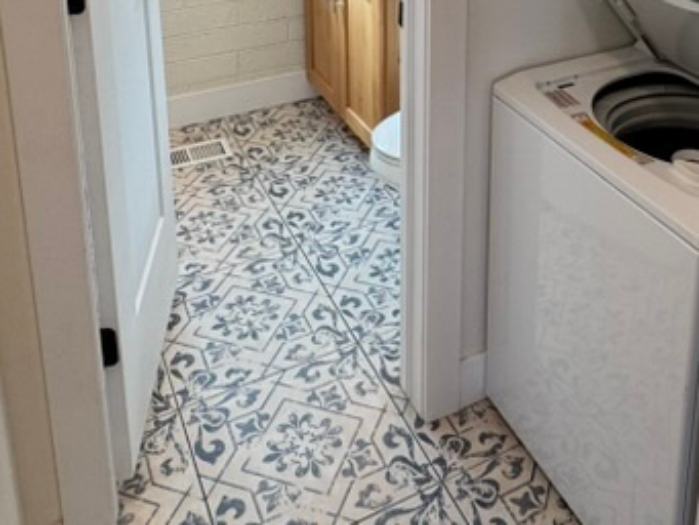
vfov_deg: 30.1
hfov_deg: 44.4
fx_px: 848
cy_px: -82
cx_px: 439
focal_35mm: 42
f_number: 2.2
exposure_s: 1/120
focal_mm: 2.22
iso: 80
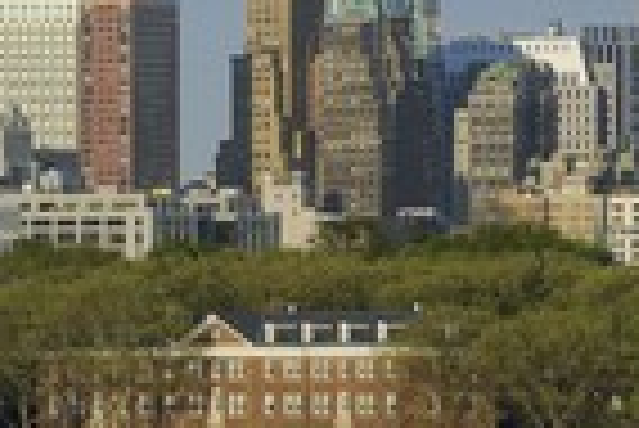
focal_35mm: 592
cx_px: 286
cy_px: 225
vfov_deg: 2.3
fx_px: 10519
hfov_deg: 3.5
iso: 200
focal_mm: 200
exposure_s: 1/200
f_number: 13
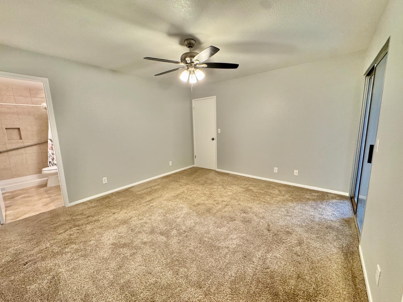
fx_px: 163
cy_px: 151
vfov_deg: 85.7
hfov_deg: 102.1
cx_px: 202
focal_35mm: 14
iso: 400
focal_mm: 2.22
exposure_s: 1/60
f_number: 2.2
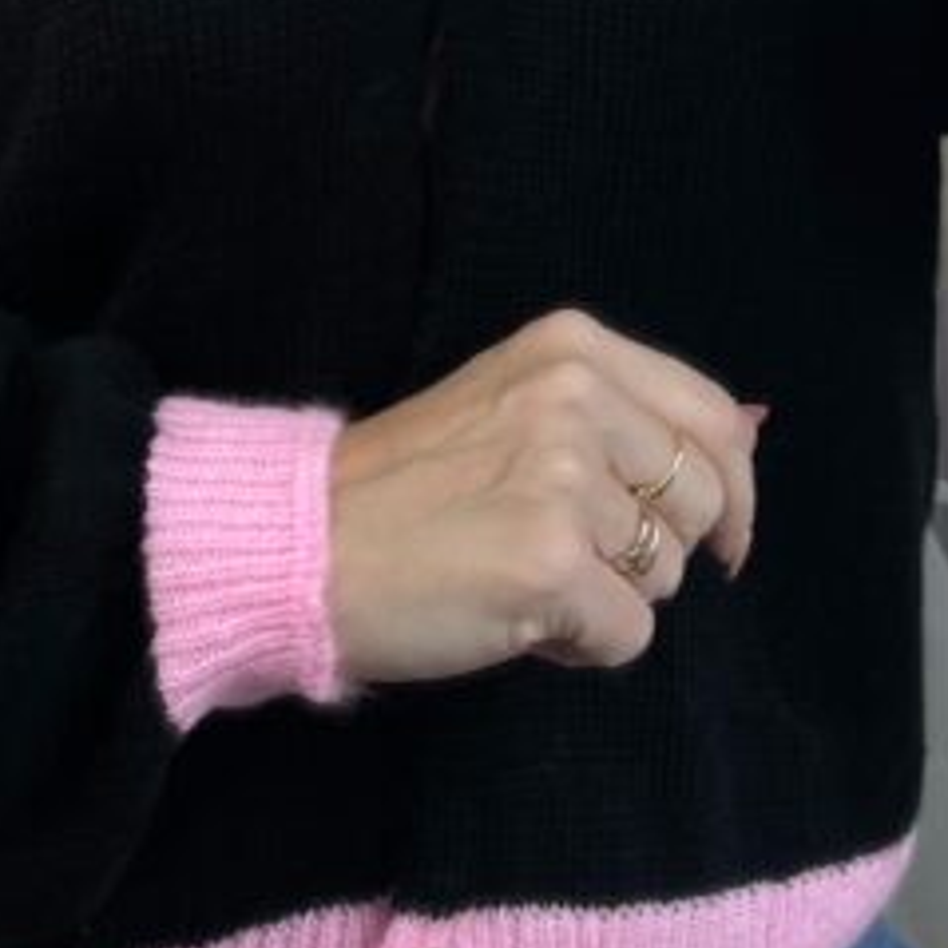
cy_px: -345
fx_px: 2386
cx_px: 587
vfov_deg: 20.2
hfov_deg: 22.4
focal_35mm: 77
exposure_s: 1/111
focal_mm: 4.2
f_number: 1.6
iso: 32
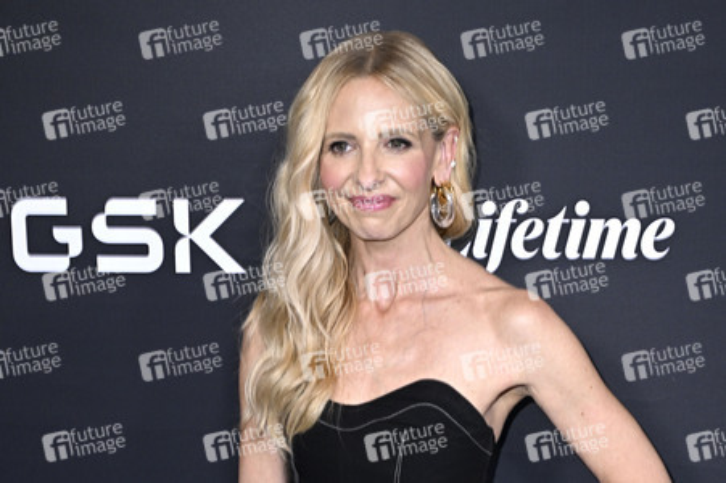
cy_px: 242
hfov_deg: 37.5
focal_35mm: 53
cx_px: 363
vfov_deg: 25.5
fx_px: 1068
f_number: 5.6
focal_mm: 53
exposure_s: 1/200
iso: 2000
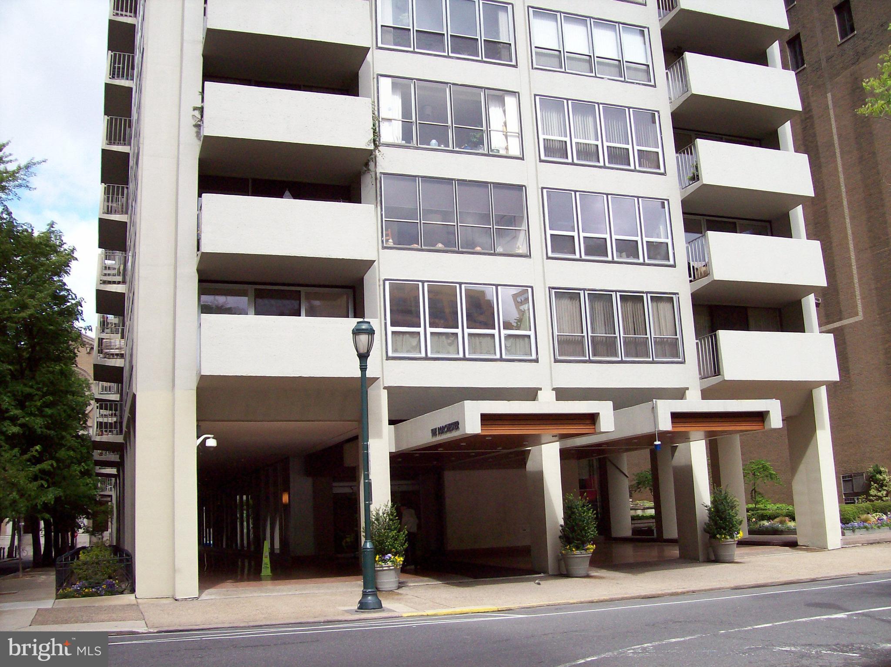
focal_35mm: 36
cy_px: 334
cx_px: 446
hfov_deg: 51.4
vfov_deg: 39.6
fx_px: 926
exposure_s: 1/833
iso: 80
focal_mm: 6
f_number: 2.7
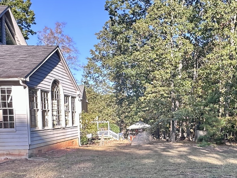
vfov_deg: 38.6
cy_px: 133
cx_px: 188
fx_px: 246
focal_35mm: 36
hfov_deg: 48.6
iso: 40
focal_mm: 2.22
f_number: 2.2
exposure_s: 1/209
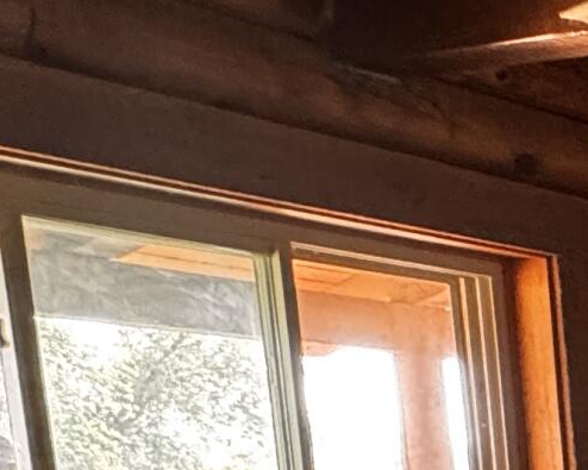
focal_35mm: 83
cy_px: 787
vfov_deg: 16.2
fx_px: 1444
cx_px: 1321
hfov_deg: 15.5
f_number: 2.2
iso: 400
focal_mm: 2.22
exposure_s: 1/60
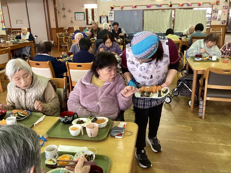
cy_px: 87
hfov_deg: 56.8
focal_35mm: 32
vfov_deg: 44.2
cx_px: 112
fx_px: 214
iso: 200
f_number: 2.4
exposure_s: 1/50
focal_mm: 3.3
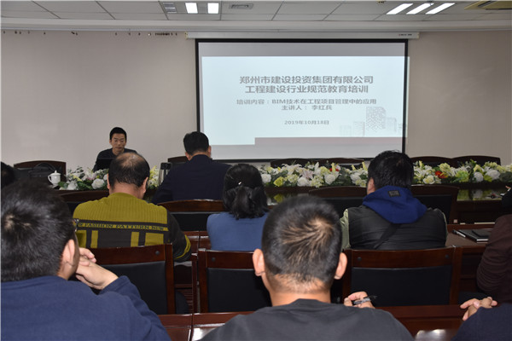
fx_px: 512
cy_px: 170
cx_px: 256
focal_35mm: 36
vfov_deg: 36.9
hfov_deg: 53.1
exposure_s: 1/60
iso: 400
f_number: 3.8
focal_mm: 24
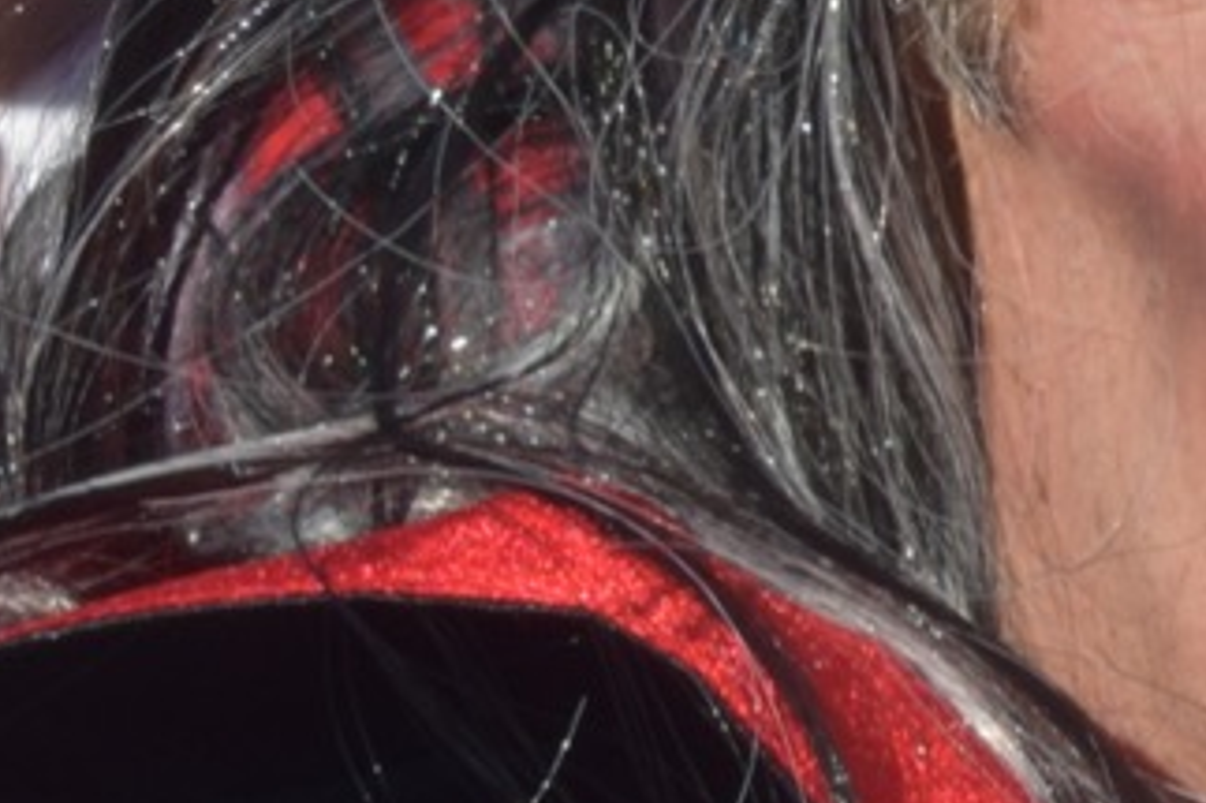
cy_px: 592
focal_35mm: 279
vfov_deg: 4.9
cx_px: 3177
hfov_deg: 6.9
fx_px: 9341
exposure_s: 1/400
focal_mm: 30
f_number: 10
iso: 200
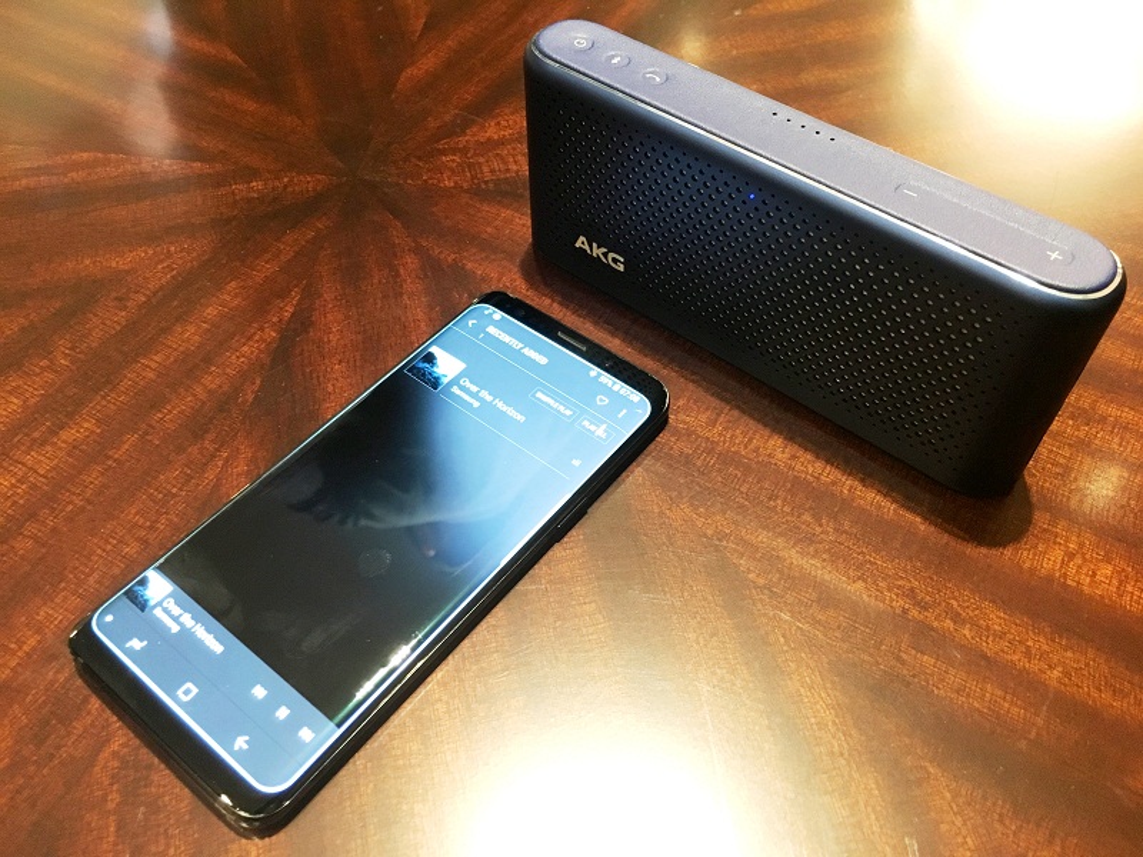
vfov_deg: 48.2
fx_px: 958
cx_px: 572
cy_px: 428
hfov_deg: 61.7
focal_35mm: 29
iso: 200
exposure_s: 1/17
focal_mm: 4.15
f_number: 2.2
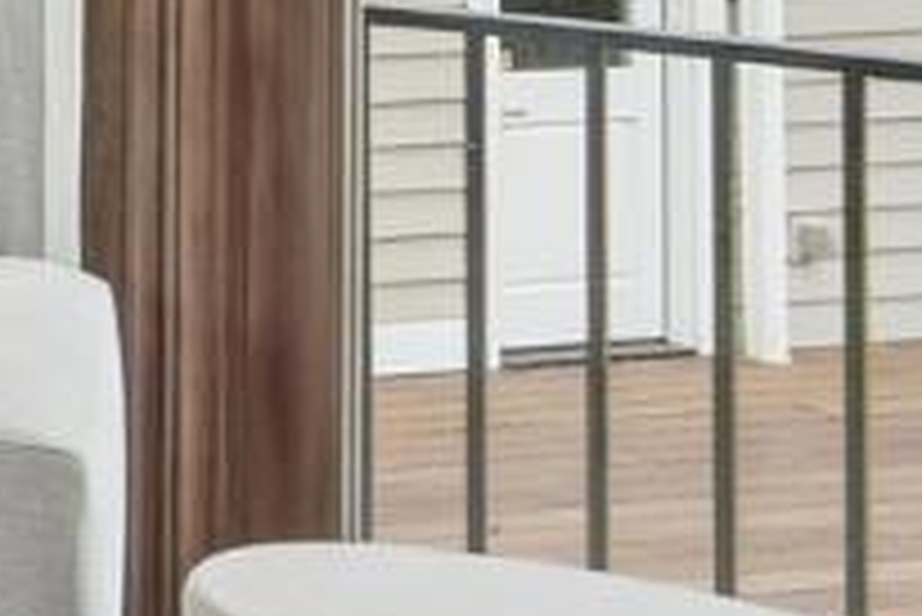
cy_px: -456
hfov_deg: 9.4
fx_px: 2999
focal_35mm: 117
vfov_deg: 11.0
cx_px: -2348
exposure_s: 1/400
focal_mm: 16
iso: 100
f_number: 5
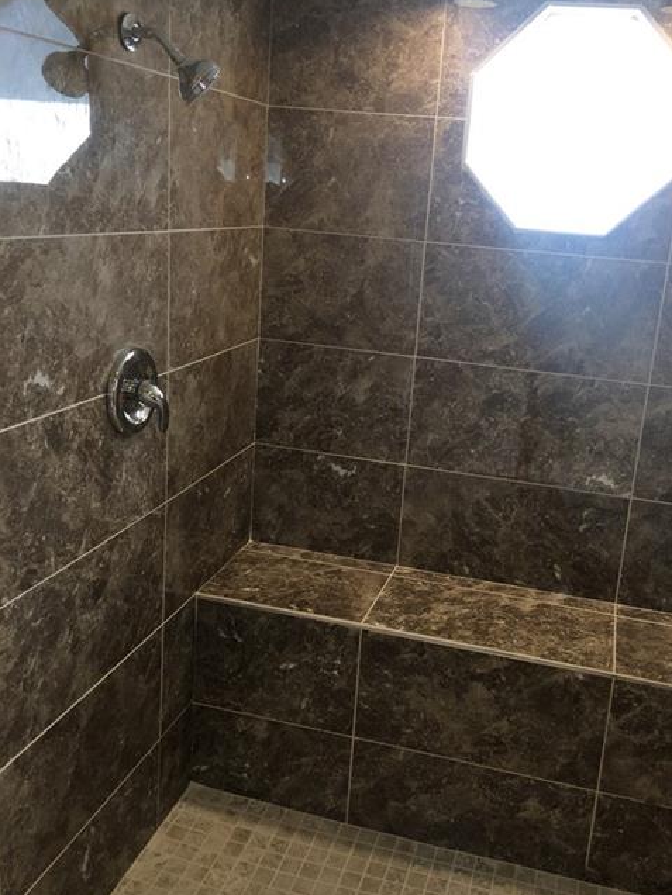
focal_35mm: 35
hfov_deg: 40.6
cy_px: 439
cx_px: 382
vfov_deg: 52.6
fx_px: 906
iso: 32
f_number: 2.2
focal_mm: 4.15
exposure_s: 1/60
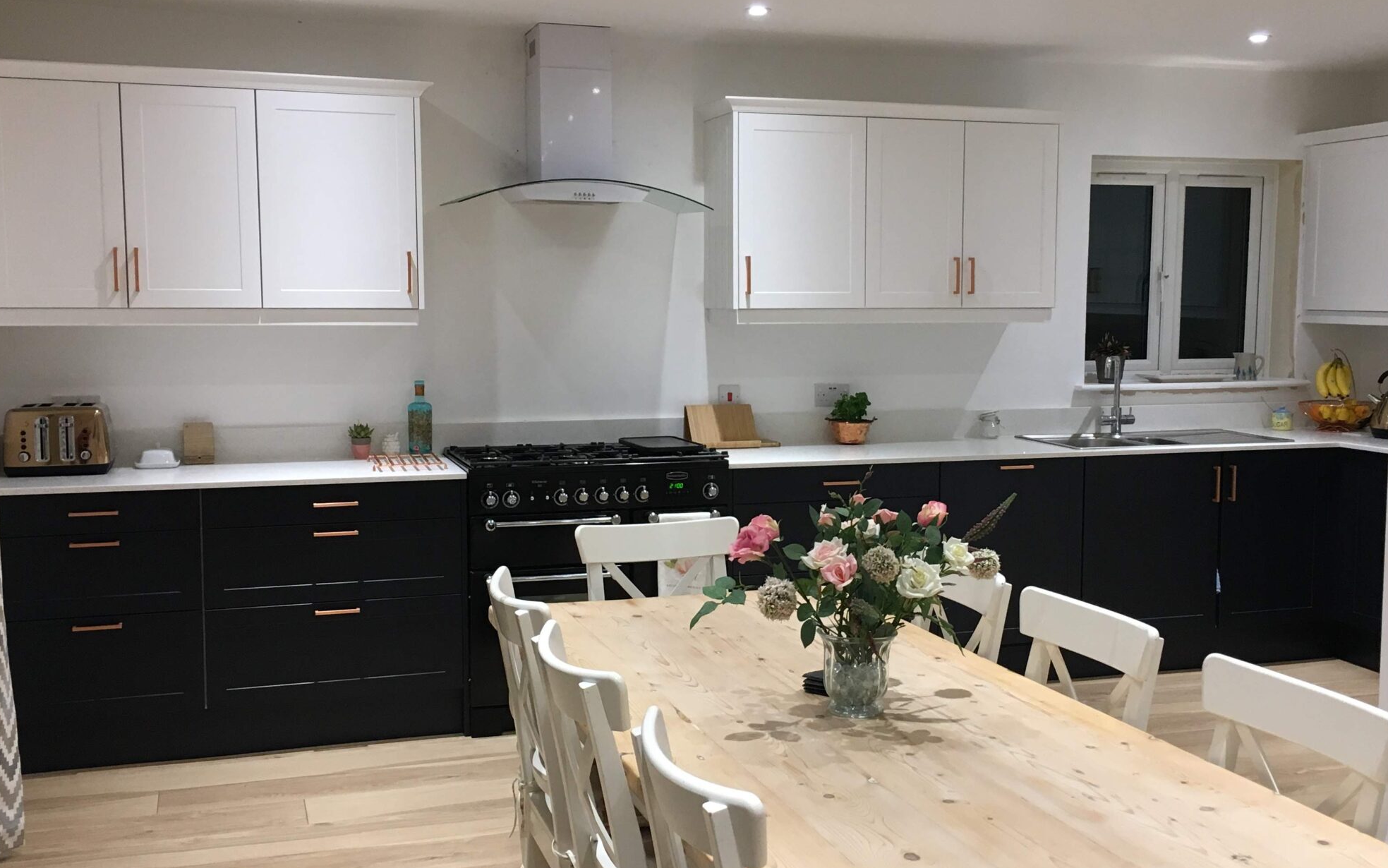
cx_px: 749
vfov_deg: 32.0
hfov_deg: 49.2
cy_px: 438
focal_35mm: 40
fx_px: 1513
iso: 100
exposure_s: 1/33
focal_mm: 4.15
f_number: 2.2
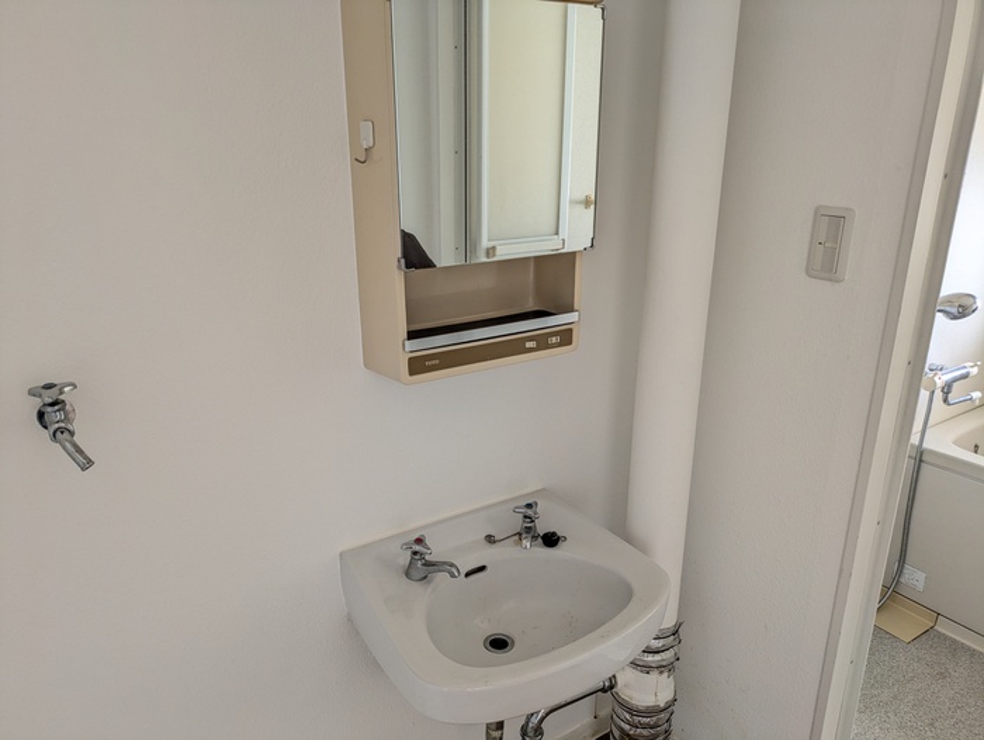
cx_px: 492
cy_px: 370
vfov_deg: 54.9
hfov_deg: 69.4
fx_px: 711
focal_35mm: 25
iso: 156
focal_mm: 5.43
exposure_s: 1/120
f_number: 1.89
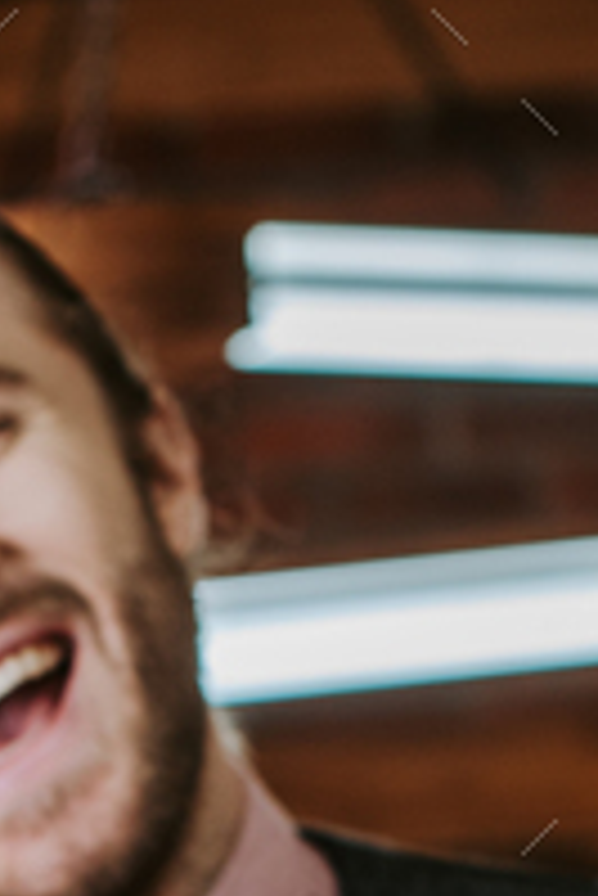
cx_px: 202
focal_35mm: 222
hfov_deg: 6.2
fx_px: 5521
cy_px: 1792
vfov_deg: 8.8
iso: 125
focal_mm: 50
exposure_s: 1/200
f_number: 3.5
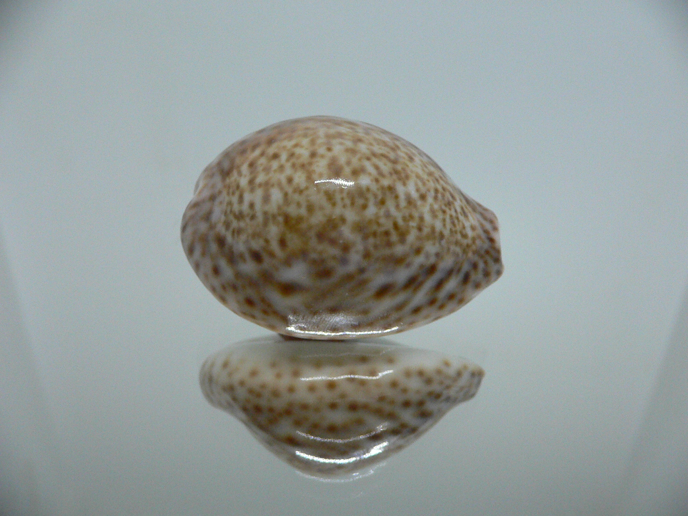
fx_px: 696
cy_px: 258
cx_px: 344
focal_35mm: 35
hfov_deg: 52.6
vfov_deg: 40.7
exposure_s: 1/50
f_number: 2.8
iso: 200
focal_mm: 4.6
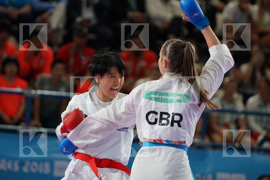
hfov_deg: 7.6
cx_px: 135
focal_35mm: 271
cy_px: 90
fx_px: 2032
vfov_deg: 5.1
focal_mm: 181
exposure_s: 1/1000
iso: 1250
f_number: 2.8
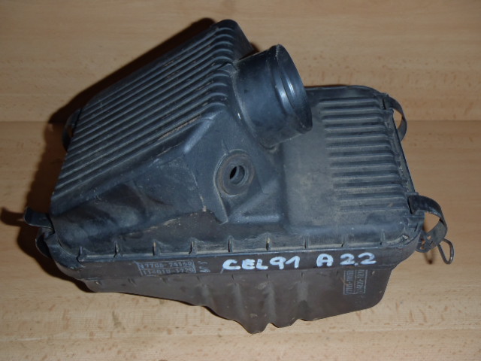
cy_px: 180
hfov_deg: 49.0
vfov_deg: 37.7
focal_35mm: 38
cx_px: 240
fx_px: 528
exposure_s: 1/40
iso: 100
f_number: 4.6
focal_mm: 6.83
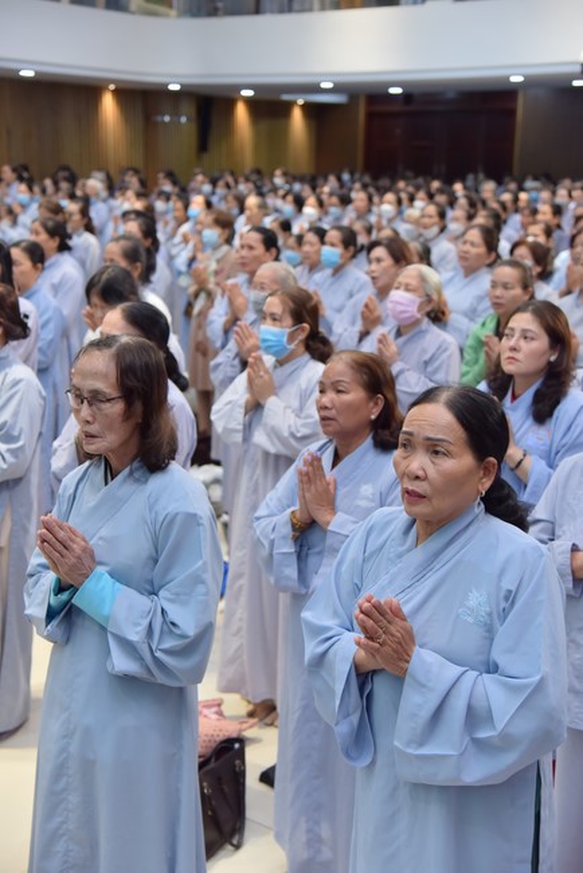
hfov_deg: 26.0
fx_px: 1262
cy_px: 436
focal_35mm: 52
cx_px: 292
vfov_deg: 38.2
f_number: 4.5
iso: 1000
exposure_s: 1/125
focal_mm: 52
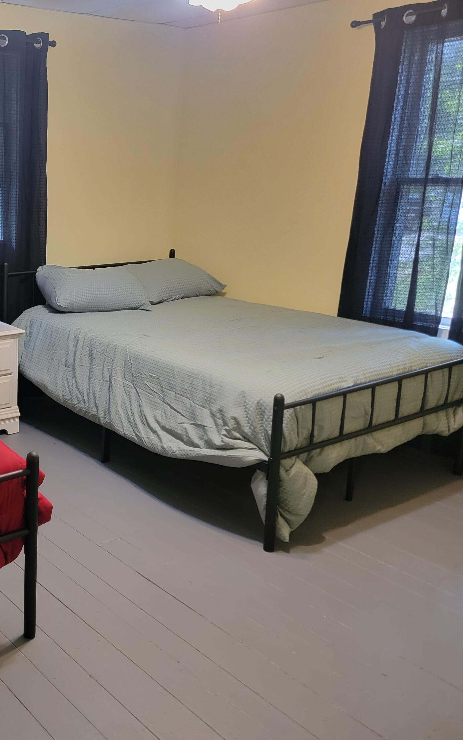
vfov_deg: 56.7
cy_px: 370
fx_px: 686
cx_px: -11
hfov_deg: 33.7
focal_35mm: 34
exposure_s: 1/40
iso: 320
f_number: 1.8
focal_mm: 6.7
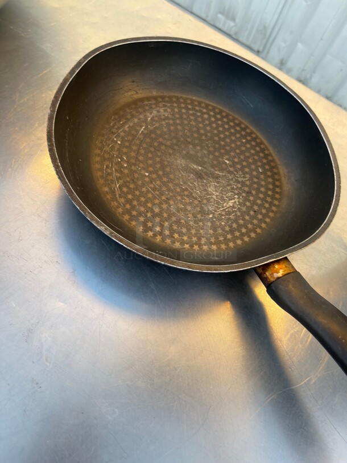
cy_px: 232
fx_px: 347
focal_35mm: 26
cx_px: 174
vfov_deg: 67.3
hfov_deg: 53.1
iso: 50
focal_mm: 5.1
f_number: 1.6
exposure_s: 1/121
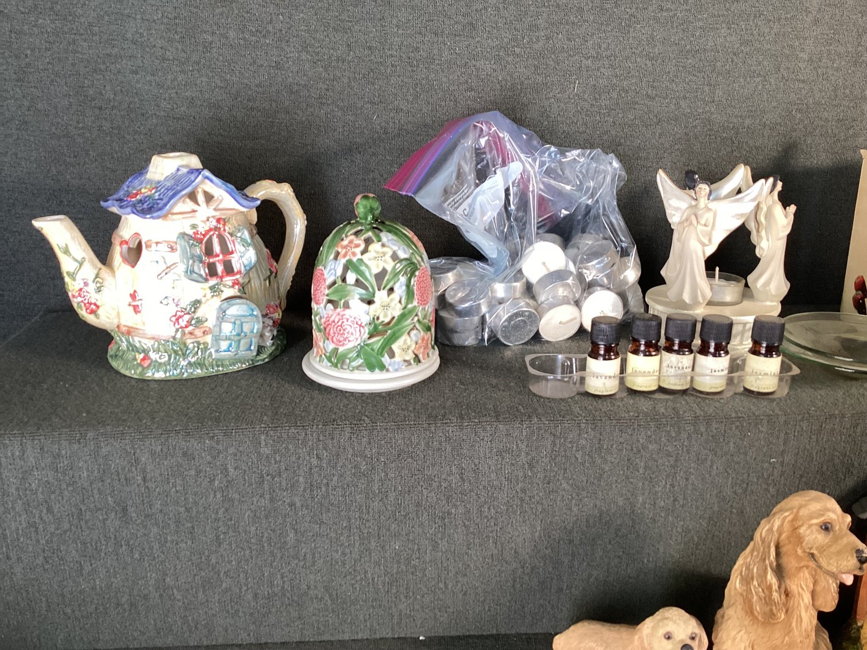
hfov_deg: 58.3
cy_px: 325
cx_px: 434
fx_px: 776
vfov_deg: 45.4
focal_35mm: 31
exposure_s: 1/60
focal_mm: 3.3
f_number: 2.4
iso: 125
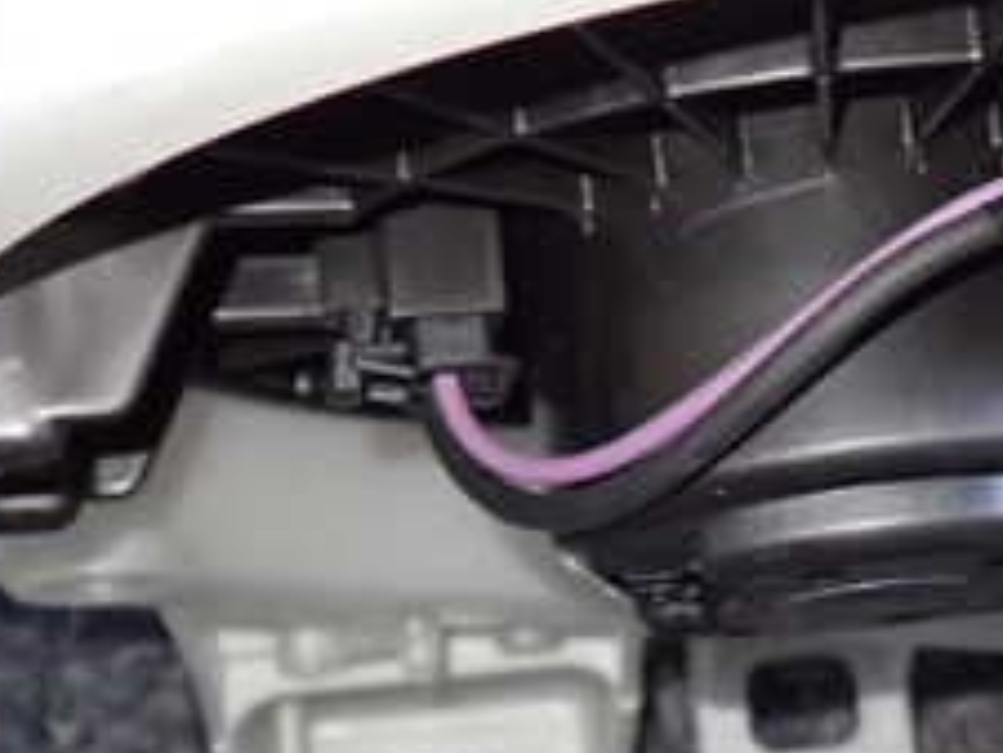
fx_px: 2319
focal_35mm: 80
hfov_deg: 23.9
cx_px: 843
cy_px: 356
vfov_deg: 18.4
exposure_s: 1/30
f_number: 2.3
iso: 640
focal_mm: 5.4
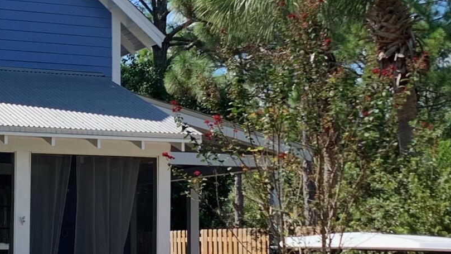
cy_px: 161
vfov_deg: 11.5
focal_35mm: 105
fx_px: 1256
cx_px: 119
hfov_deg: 20.2
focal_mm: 4.25
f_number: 1.8
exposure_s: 1/669
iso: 25
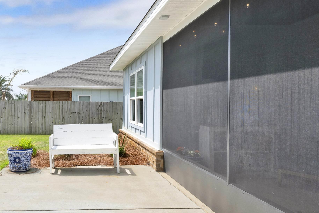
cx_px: 81
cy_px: 109
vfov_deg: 46.6
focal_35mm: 28
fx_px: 247
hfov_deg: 62.1
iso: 400
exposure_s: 1/500
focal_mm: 16.5
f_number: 11
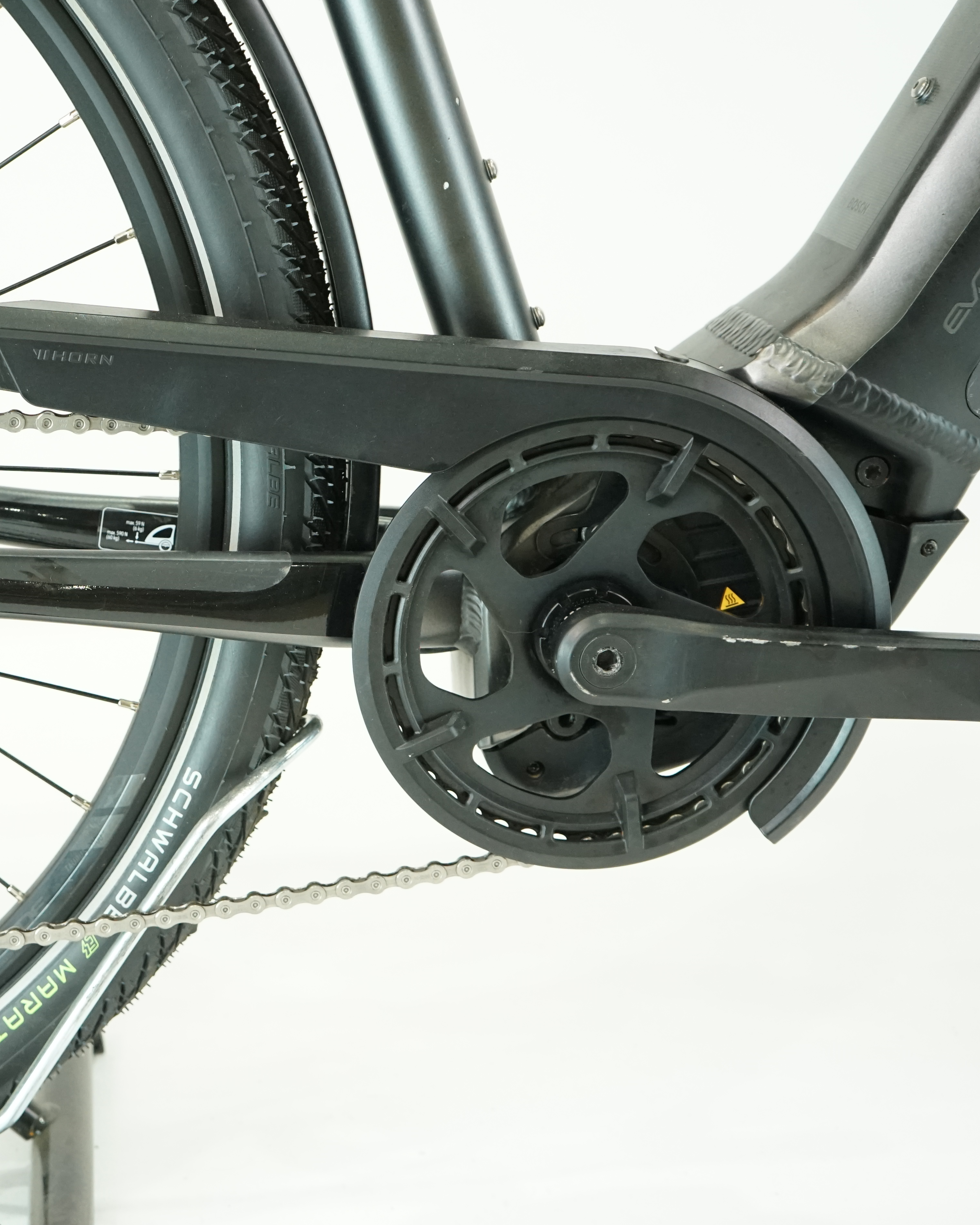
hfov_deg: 25.6
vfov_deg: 32.5
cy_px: 587
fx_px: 2103
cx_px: 138
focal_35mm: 58
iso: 2500
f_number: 5
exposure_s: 1/200
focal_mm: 39
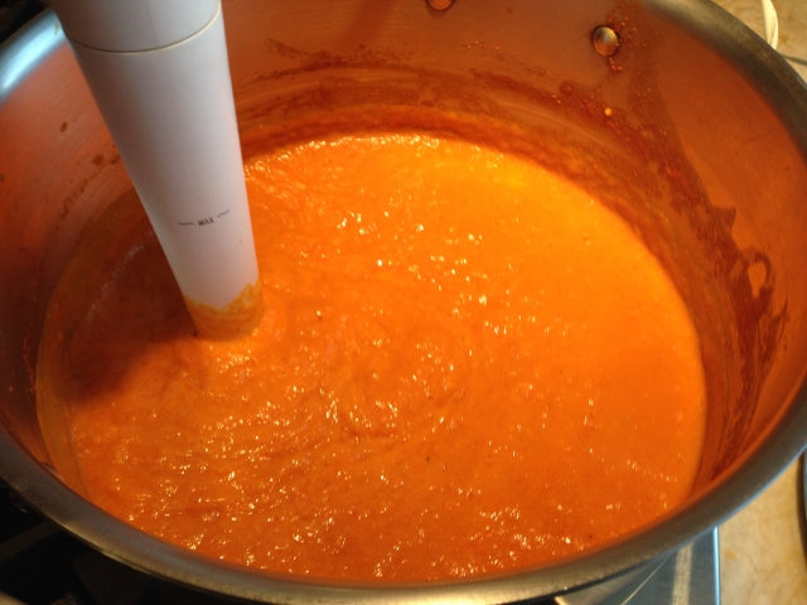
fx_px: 769
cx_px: 404
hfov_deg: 55.4
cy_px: 302
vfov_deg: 42.9
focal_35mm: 33
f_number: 2.4
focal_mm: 4.12
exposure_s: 1/30
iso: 64
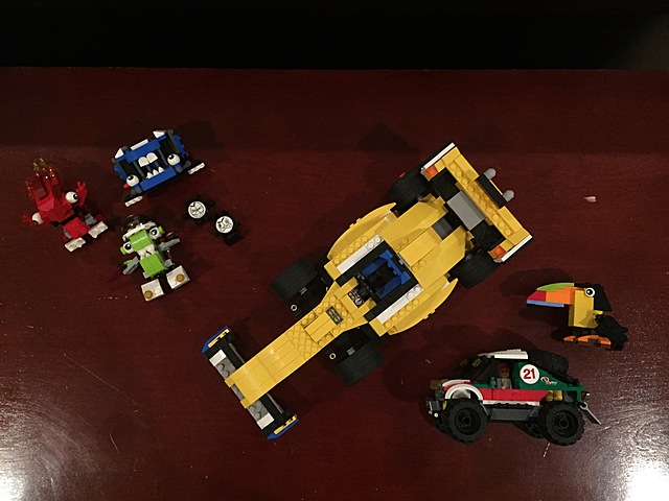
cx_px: 334
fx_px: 560
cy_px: 250
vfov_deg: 48.2
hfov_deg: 61.7
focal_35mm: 29
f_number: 2.2
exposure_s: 1/30
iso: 250
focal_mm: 4.15
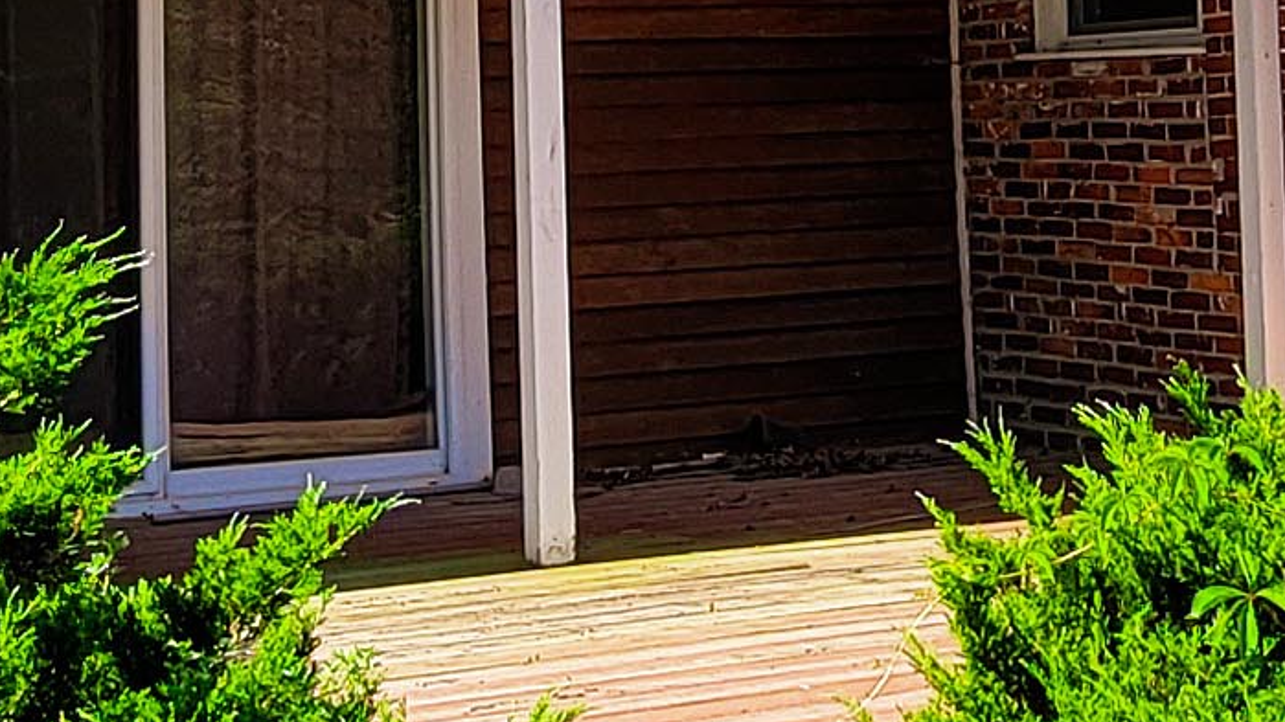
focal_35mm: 81
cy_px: -175
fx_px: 2760
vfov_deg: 14.4
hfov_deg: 26.1
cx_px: 785
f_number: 2.2
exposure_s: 1/800
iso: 50
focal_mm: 2.2
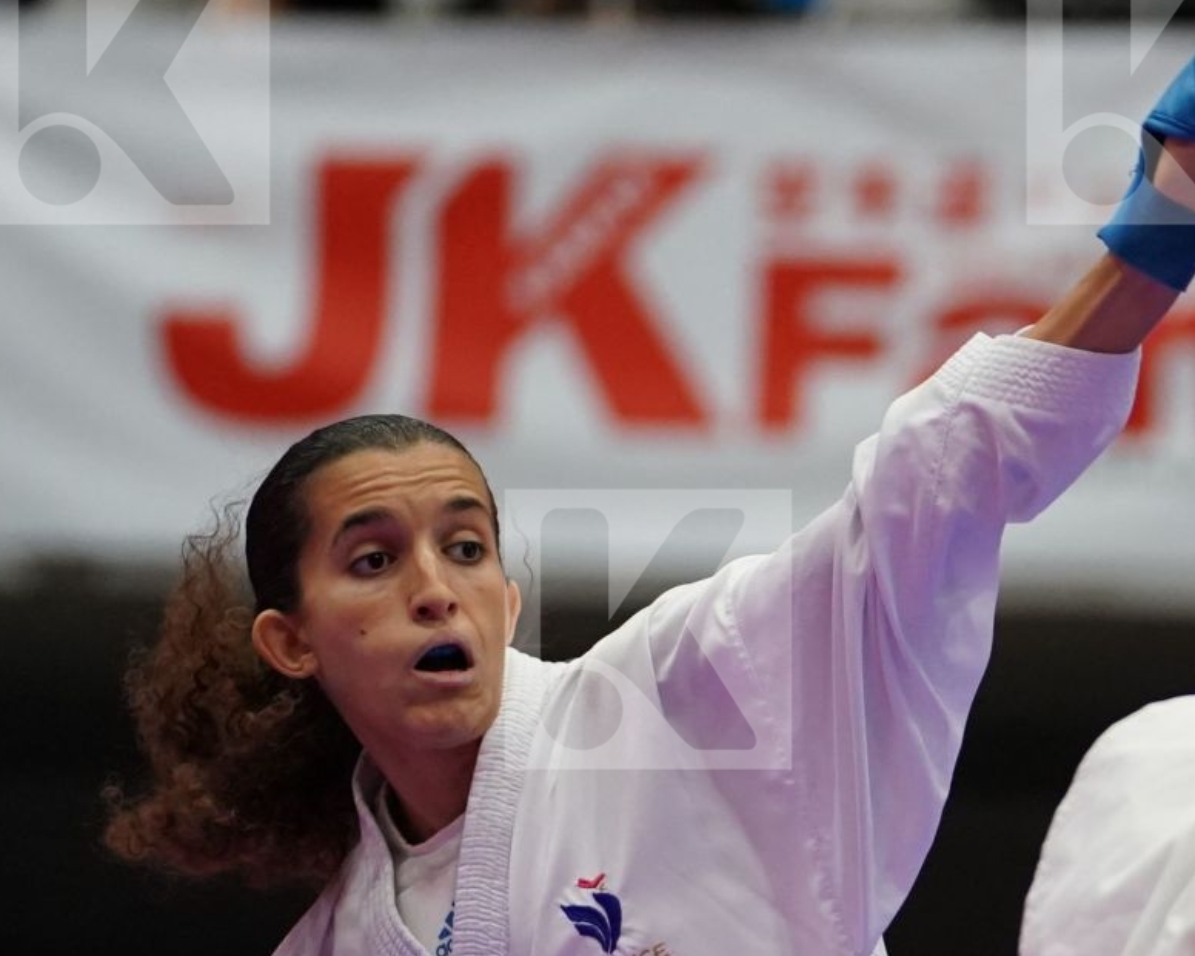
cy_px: 630
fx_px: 21258
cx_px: 1170
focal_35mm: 601
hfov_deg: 3.2
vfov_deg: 2.6
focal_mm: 184
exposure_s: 1/1000
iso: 2500
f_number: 2.8
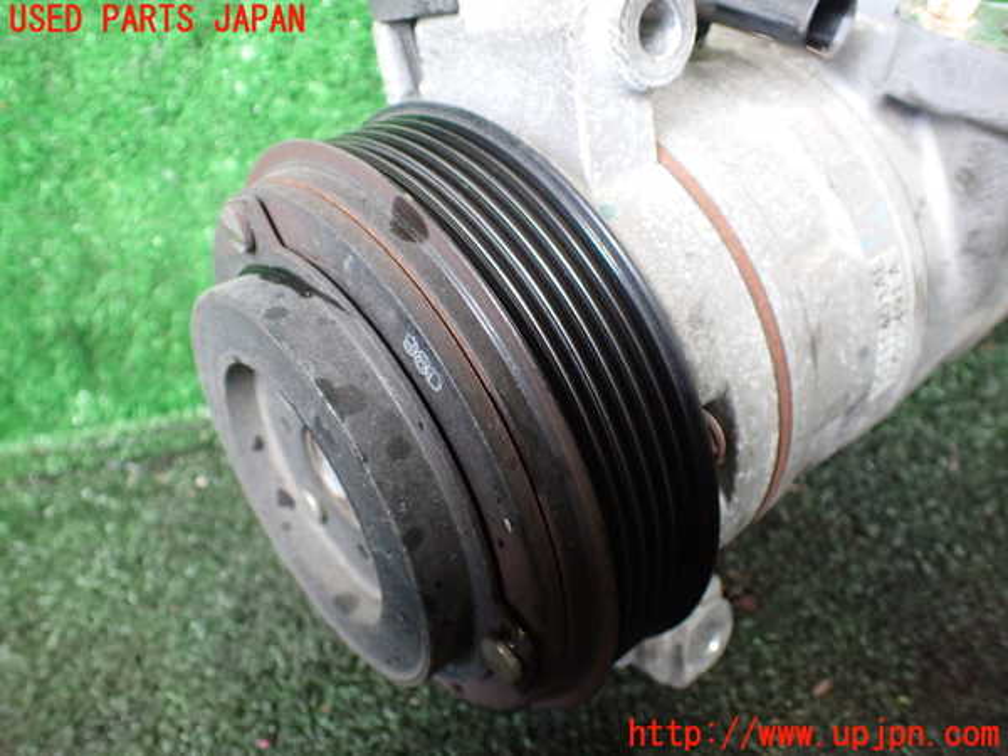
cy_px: 378
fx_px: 874
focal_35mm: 30
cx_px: 504
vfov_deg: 46.8
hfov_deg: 60.0
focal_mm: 5.4
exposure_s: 1/100
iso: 800
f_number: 2.3
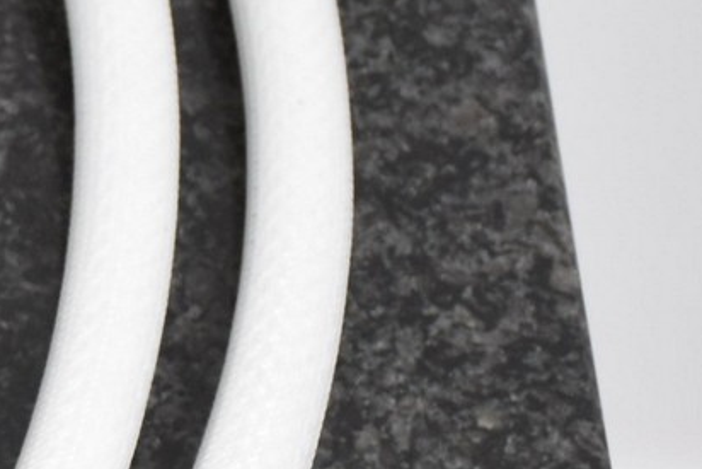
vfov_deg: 3.5
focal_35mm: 390
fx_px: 7605
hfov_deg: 5.2
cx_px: -872
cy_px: 244
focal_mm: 45
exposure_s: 1/100
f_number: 5
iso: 400
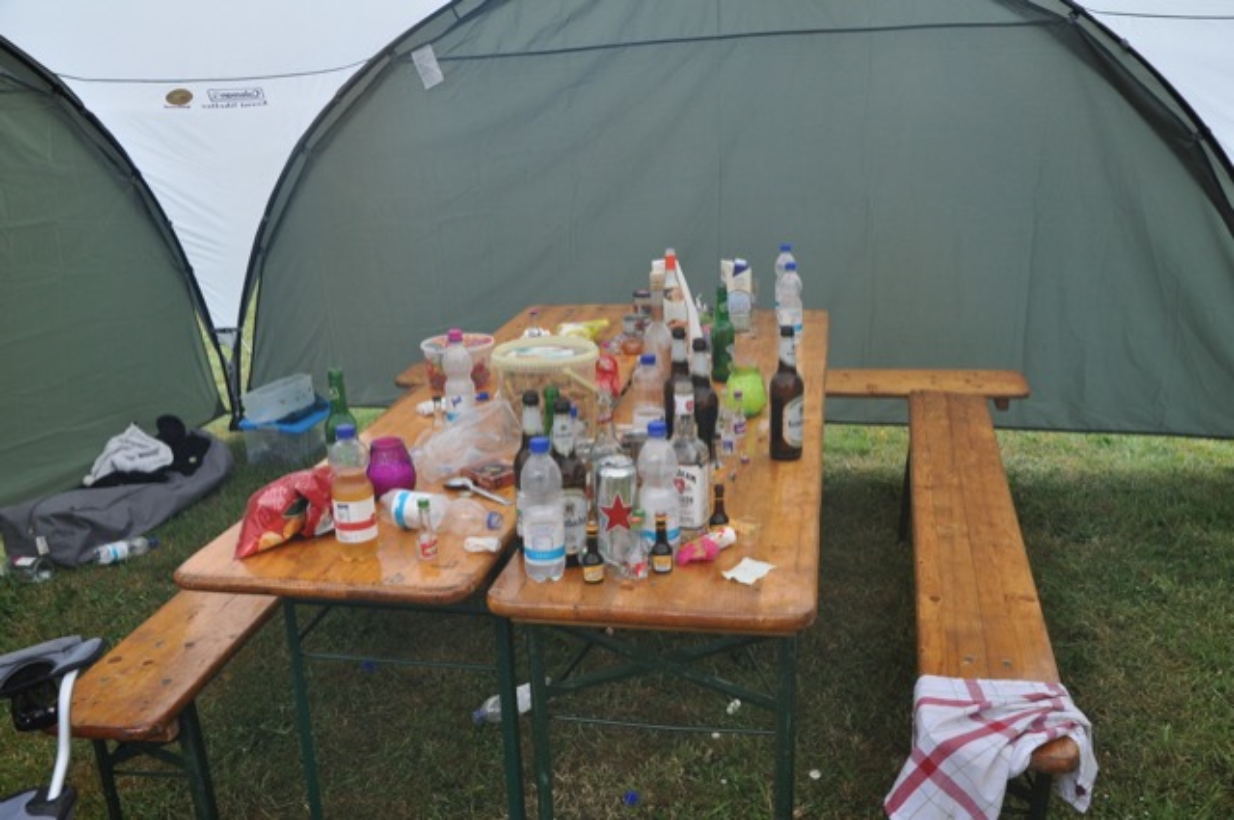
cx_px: 617
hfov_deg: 57.3
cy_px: 410
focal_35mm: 33
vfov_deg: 39.9
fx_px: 1130
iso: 800
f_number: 8
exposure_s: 1/250
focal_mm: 22
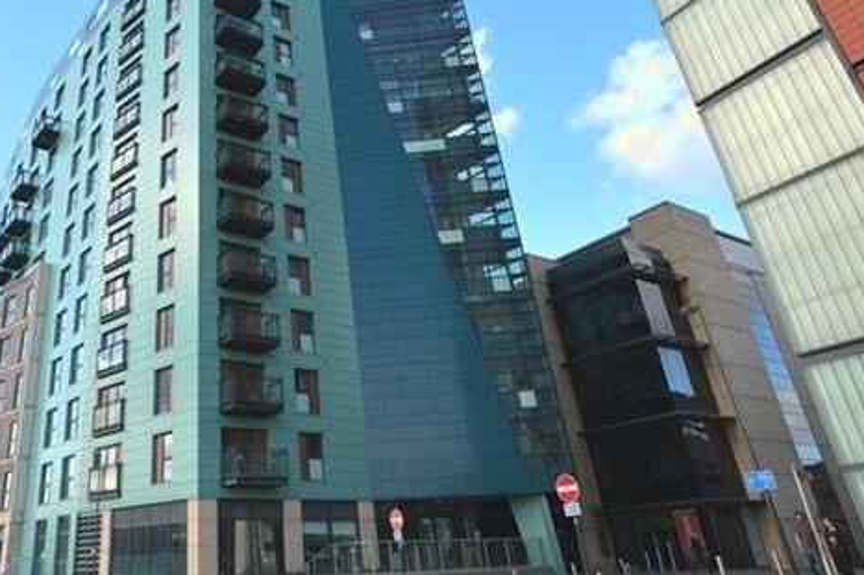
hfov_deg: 64.3
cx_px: 242
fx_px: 648
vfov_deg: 47.7
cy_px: 239
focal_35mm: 27
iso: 100
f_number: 6.3
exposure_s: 1/160
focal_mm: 12
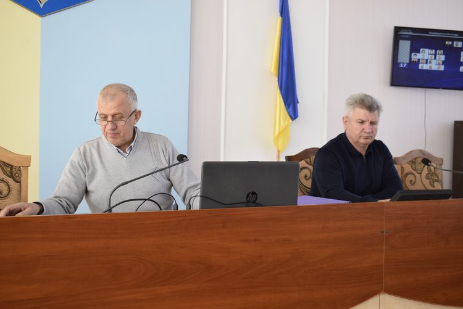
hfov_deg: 44.9
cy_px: 154
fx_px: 560
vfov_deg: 30.9
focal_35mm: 44
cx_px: 232
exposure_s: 1/125
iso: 560
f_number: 5.6
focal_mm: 29
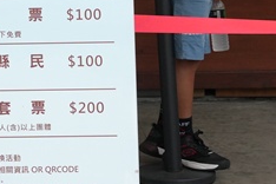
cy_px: -28
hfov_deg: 11.4
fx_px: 1365
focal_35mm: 178
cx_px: -34
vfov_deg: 7.7
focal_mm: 40.7
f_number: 8
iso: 2000
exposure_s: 1/2000
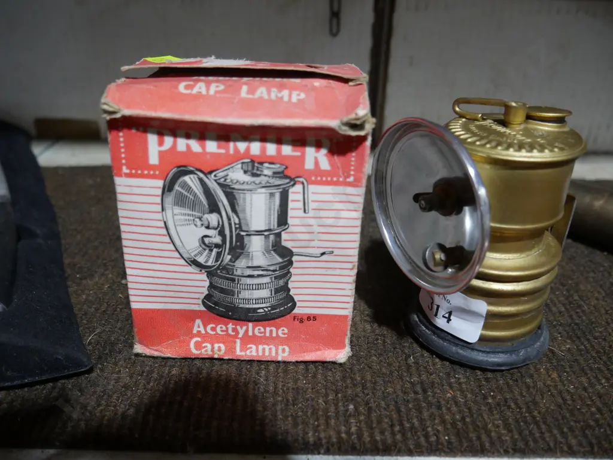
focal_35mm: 30
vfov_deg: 46.8
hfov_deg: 59.9
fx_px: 532
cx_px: 306
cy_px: 230
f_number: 3.6
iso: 320
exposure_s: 1/60
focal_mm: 15
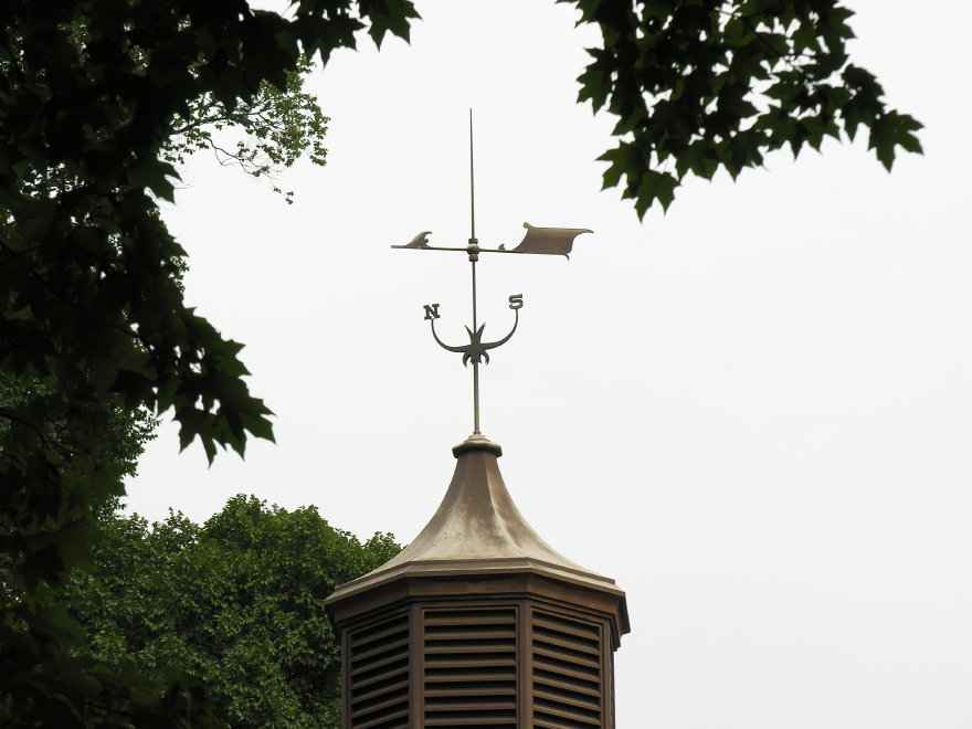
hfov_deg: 11.3
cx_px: 486
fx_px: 4914
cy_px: 364
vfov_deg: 8.5
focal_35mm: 175
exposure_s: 1/168
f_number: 6.3
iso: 50
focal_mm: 44.5
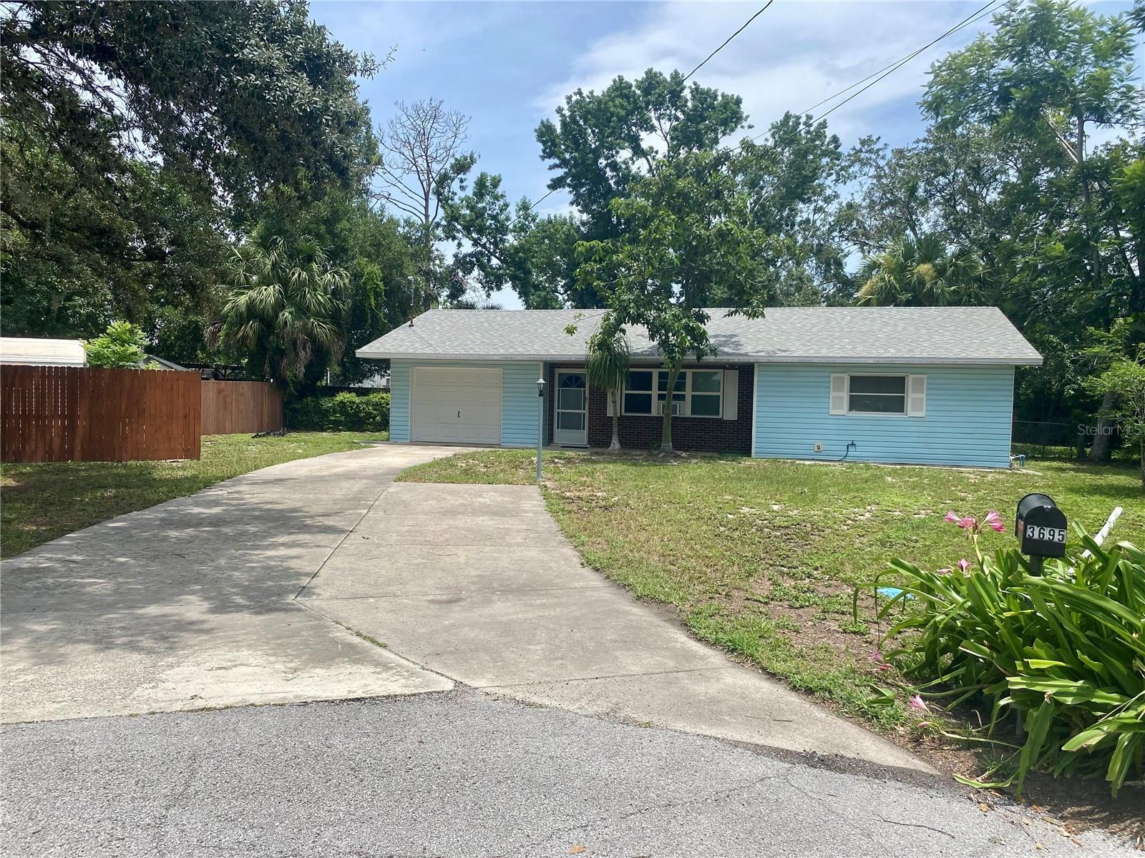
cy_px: 429
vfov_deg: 53.1
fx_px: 860
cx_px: 572
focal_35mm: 26
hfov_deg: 67.3
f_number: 1.8
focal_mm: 4.25
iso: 32
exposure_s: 1/2105
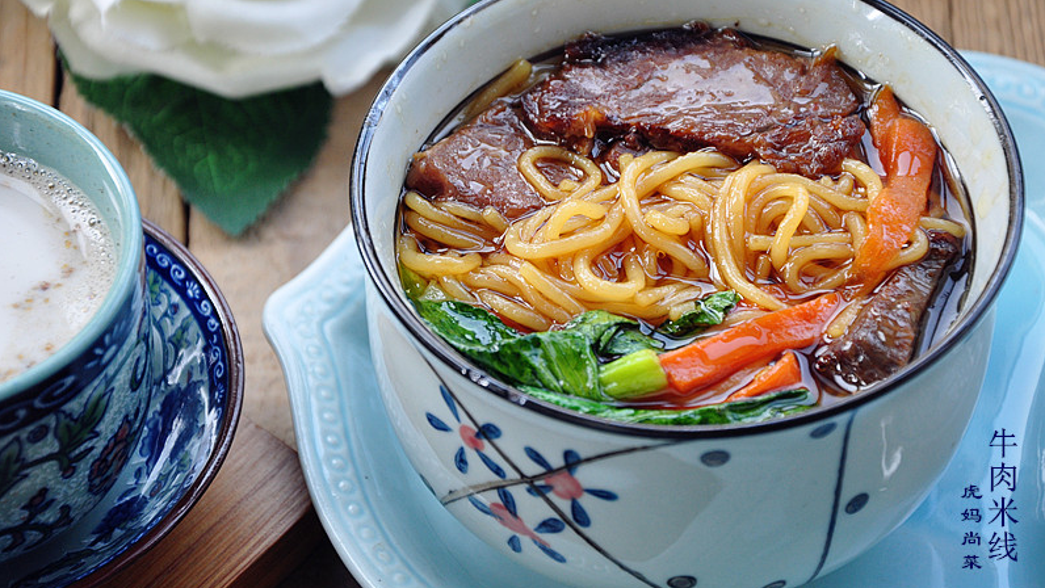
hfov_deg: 14.8
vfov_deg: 8.4
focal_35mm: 145
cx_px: 521
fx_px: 4018
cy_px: 272
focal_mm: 92
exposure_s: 1/45
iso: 400
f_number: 8
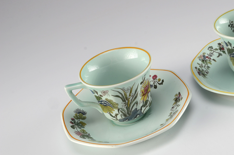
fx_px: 519
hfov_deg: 25.0
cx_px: 183
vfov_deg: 17.0
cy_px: 74
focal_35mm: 80
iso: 100
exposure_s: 1/80
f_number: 13
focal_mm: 34
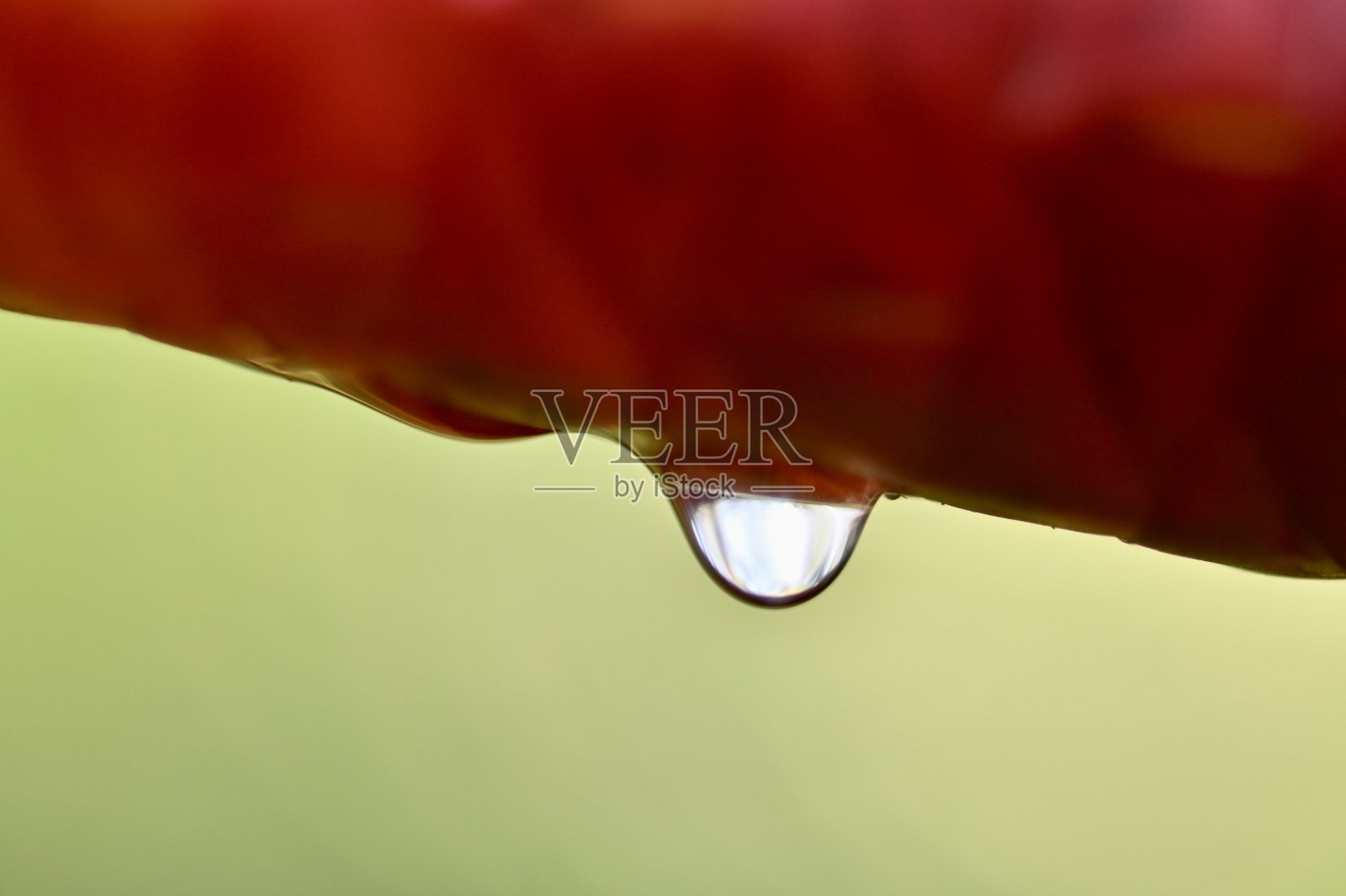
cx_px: 673
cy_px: 448
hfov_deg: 19.5
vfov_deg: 13.0
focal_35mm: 105
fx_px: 3924
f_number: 4.2
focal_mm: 105
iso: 720
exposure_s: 1/125
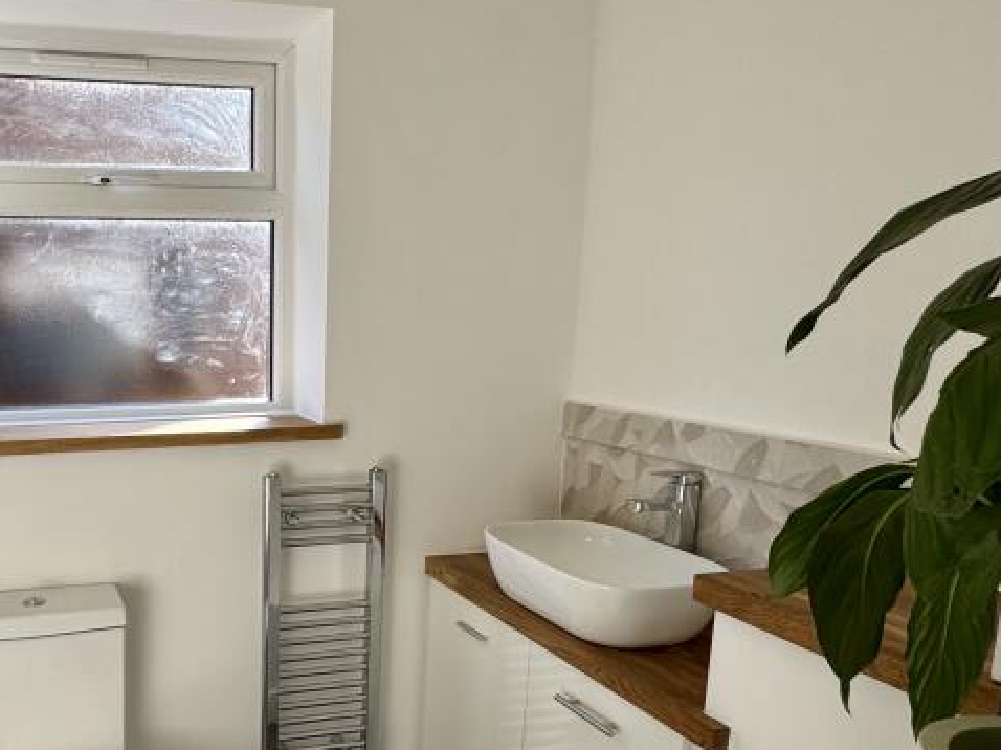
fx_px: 867
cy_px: 440
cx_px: 199
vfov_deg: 46.6
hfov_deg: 55.7
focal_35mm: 30
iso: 40
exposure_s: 1/226
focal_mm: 2.22
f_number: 2.2
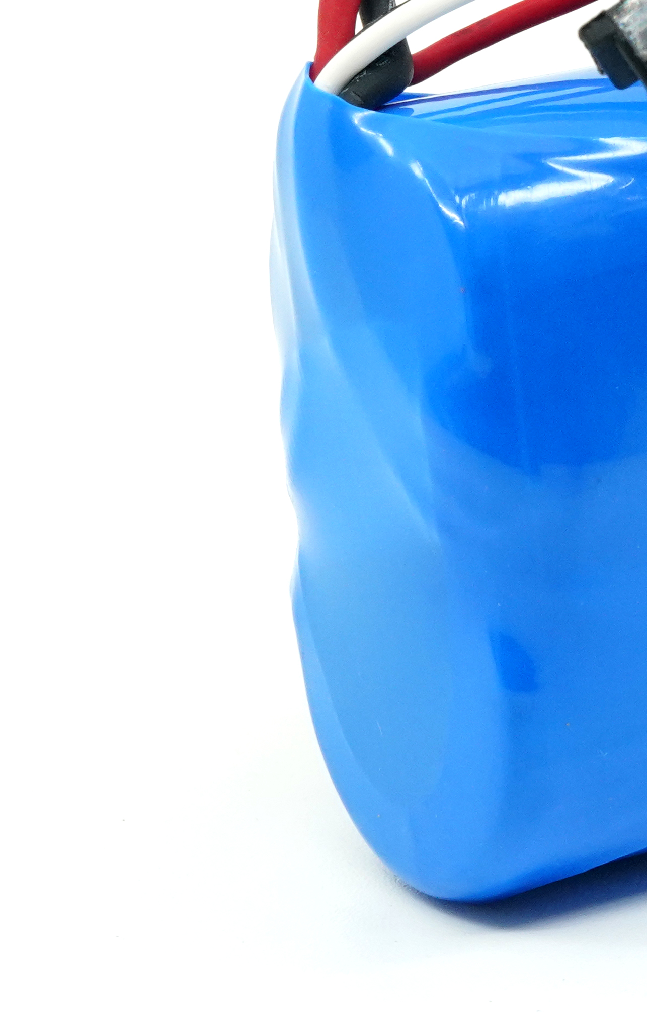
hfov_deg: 6.8
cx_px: 886
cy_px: 308
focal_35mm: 192
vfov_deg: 10.9
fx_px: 5418
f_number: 14
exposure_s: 1/80
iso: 1250
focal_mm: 50
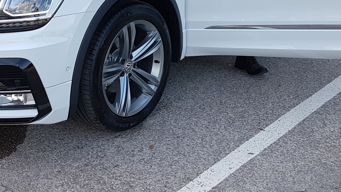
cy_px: 28
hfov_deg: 32.2
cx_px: 127
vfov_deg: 18.3
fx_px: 588
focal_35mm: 65
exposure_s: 1/530
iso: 40
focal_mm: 4.2
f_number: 1.7
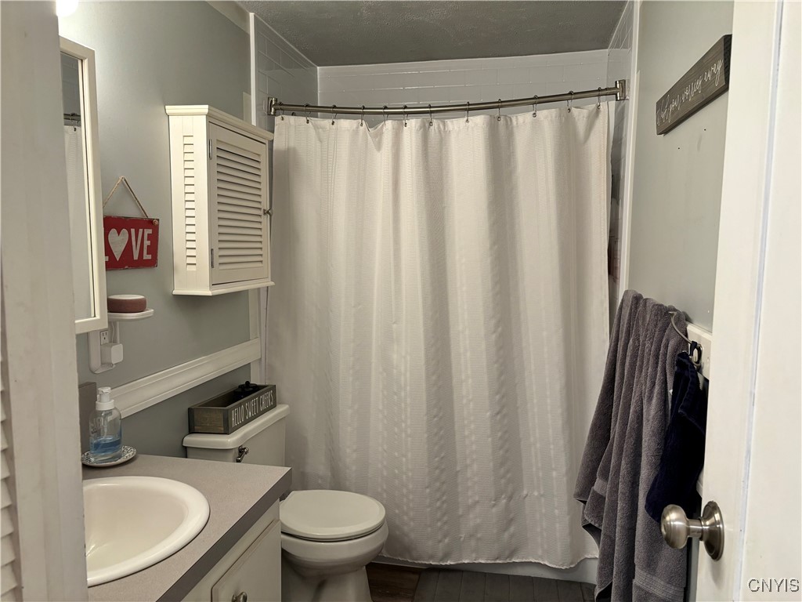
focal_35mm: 26
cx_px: 401
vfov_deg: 53.1
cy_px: 301
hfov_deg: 67.3
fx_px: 602
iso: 160
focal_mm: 5.96
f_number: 1.6
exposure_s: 1/60
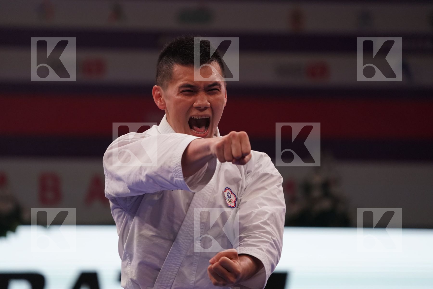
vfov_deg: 4.6
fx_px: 3608
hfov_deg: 6.9
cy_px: 144
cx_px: 216
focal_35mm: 300
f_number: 5.6
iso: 3200
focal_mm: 300
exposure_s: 1/400
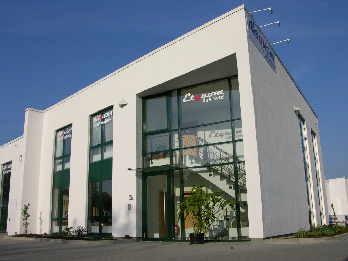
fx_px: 352
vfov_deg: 40.7
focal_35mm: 35
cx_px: 174
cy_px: 130
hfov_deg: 52.6
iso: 50
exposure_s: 1/302
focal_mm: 8.9
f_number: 7.1
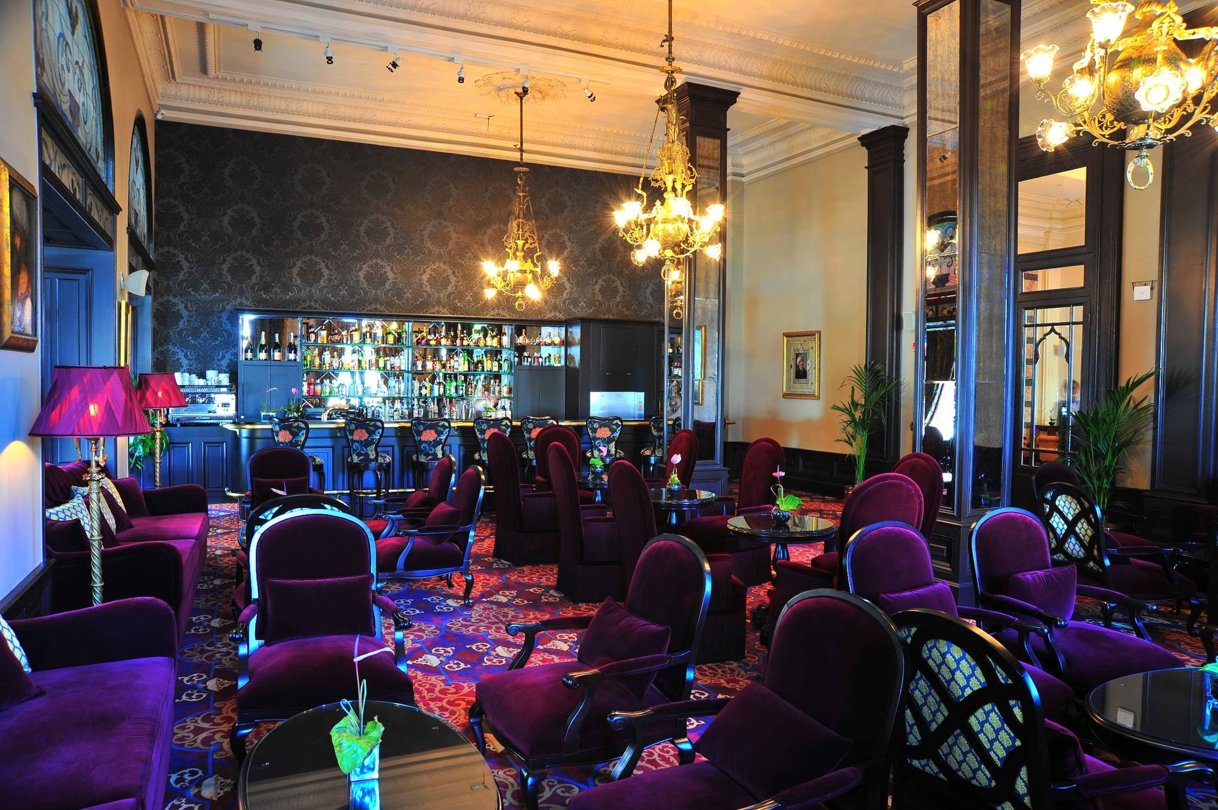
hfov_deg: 73.8
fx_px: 811
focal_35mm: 24
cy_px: 405
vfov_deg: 53.1
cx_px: 609
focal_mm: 24
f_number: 8
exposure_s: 2
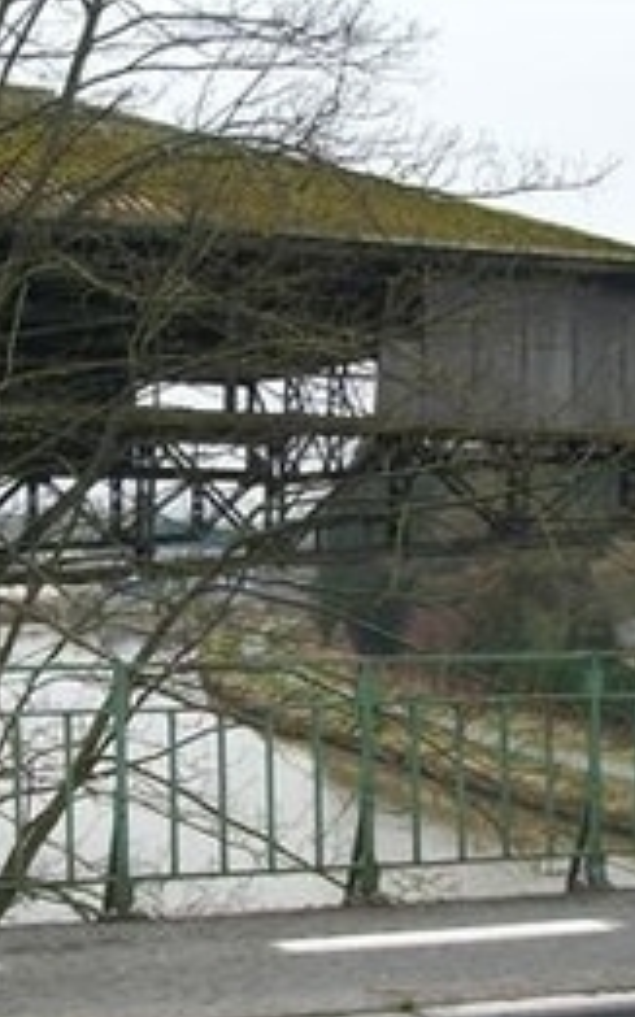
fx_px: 2161
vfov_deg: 26.4
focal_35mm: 78
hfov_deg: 16.4
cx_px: 8
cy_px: 588
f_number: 8.8
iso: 80
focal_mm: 5.7
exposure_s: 1/30
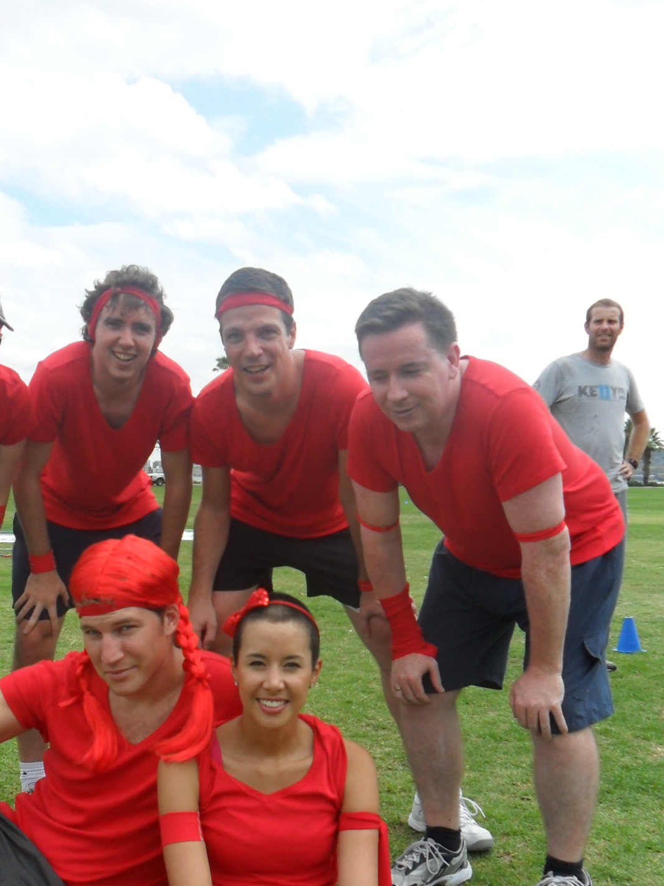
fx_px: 998
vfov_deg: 47.2
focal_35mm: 39
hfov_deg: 36.4
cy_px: 578
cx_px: 214
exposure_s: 1/750
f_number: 3.5
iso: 100
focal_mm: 4.9
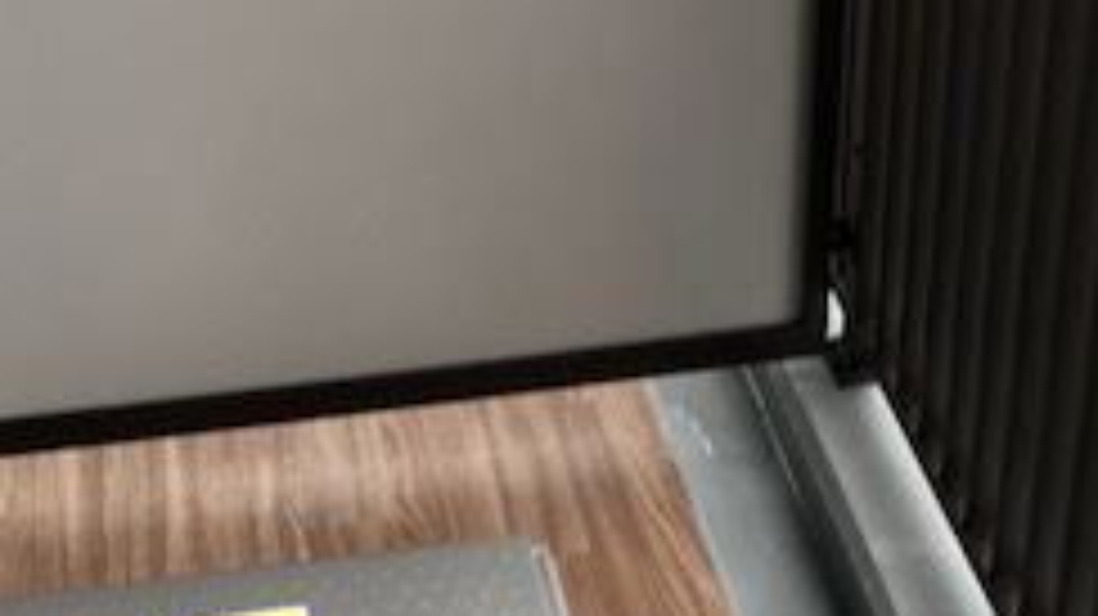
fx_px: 2328
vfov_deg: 14.8
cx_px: 495
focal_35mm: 80
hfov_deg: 26.5
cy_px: 643
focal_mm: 3.99
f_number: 1.8
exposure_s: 1/20
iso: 40
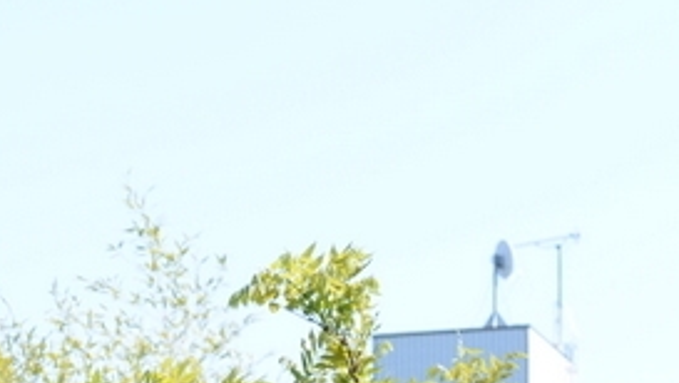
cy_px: 847
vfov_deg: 5.2
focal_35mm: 230
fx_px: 4144
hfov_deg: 9.2
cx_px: -172
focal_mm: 50
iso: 100
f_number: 5.6
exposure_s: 1/250
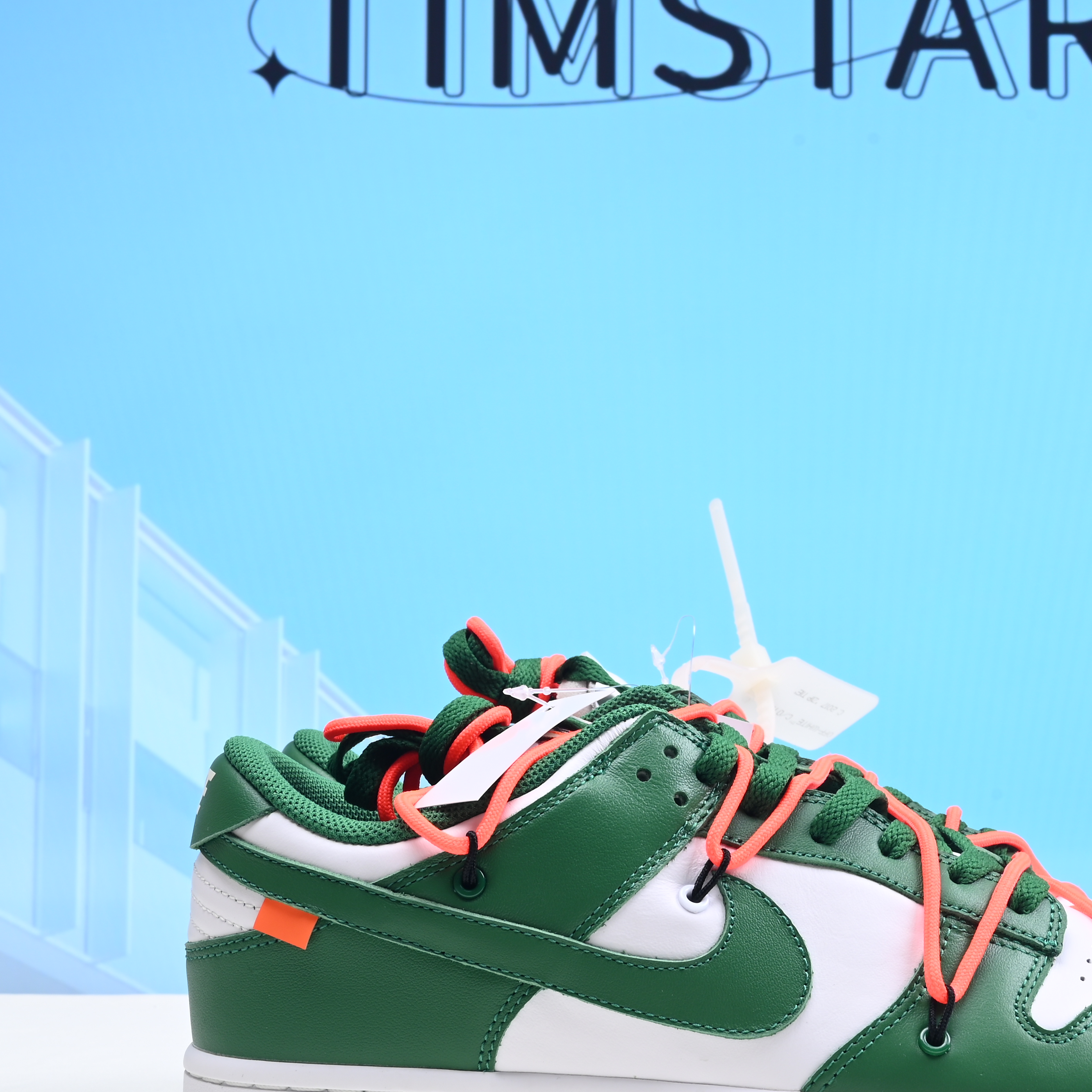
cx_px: 711
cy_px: 505
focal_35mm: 75
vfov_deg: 23.1
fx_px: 2677
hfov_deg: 23.0
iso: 100
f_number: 16
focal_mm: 41
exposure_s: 1/2
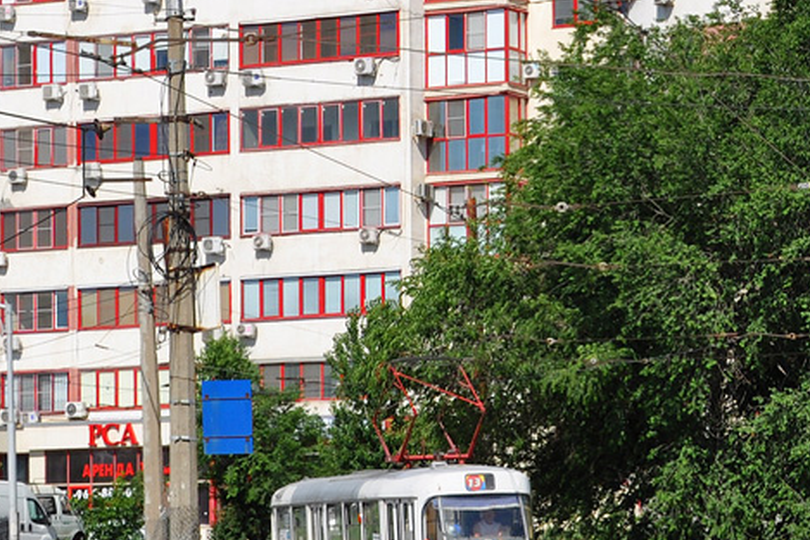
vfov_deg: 9.0
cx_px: 675
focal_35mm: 152
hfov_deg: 13.4
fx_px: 3421
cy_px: 58
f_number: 9
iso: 200
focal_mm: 34
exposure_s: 1/640
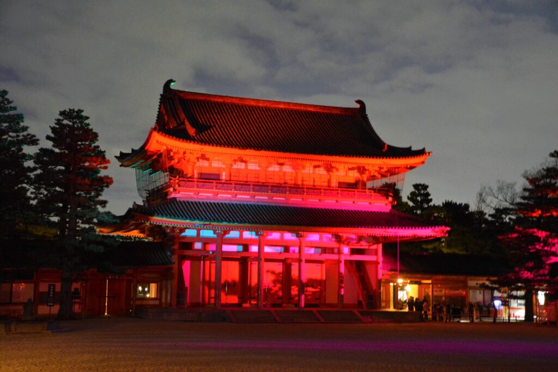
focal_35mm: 52
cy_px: 186
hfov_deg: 37.8
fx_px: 814
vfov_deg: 25.8
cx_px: 279
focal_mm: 35
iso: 3200
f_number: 4.5
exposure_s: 1/2.5
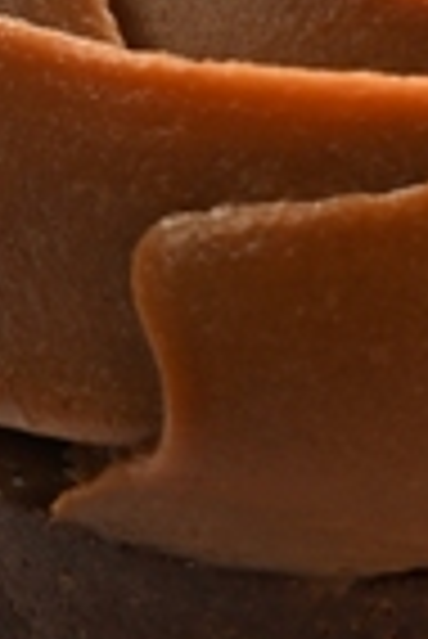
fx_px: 9606
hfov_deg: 2.5
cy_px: 212
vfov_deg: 3.8
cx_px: 606
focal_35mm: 540
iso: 200
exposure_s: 1/100
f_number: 6.3
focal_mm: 50
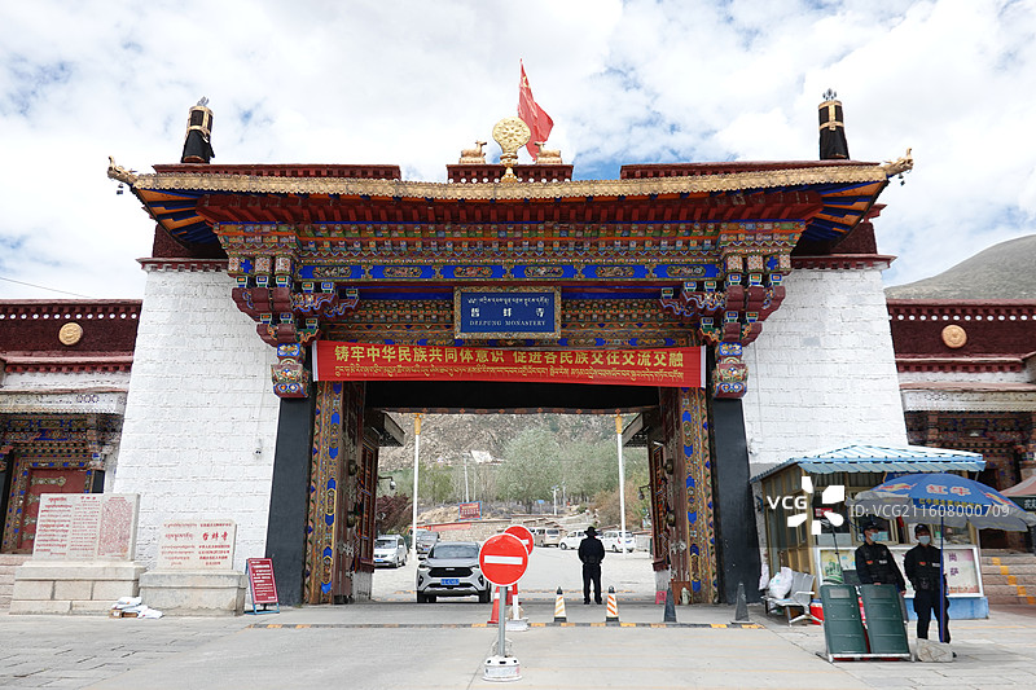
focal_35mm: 30
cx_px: 518
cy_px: 345
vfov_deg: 43.6
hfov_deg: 61.9
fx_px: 863
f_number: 4
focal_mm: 11.29
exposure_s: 1/800
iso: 125
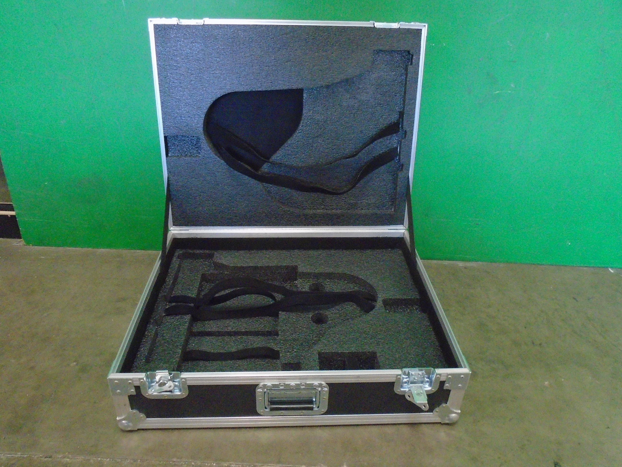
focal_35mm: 26
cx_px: 311
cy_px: 234
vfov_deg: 53.1
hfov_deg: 67.3
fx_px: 467
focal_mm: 4.6
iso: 800
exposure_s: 1/60
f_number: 3.2
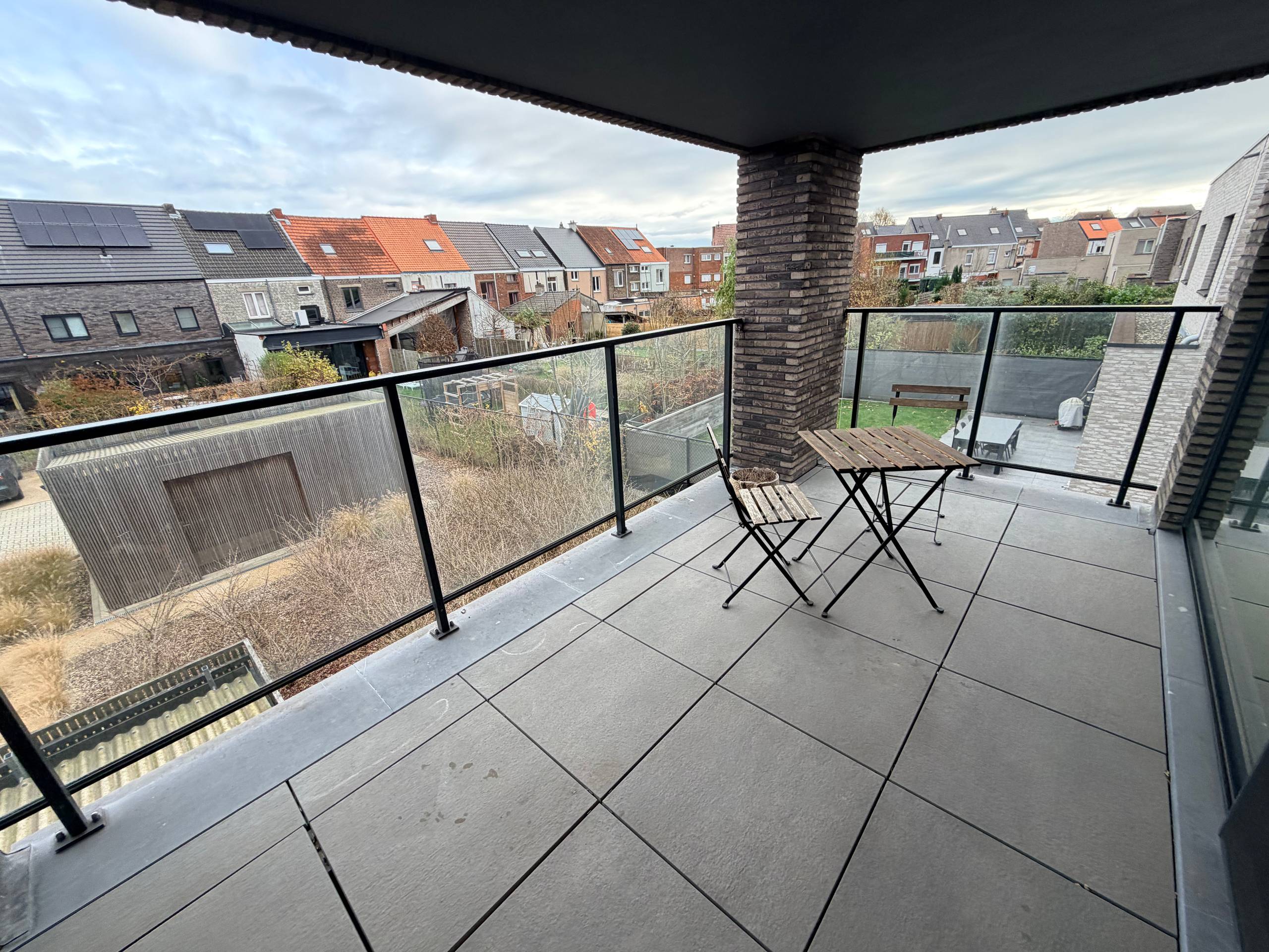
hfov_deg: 102.1
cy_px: 476
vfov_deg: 85.7
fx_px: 513
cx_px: 634
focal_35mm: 14
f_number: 2.2
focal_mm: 2.22
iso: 50
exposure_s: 1/164
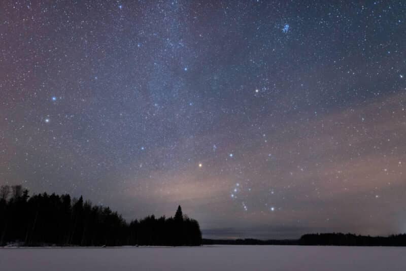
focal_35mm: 20
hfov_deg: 84.0
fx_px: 226
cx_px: 203
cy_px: 136
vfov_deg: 62.0
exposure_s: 10
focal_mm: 20
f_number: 2
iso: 2000
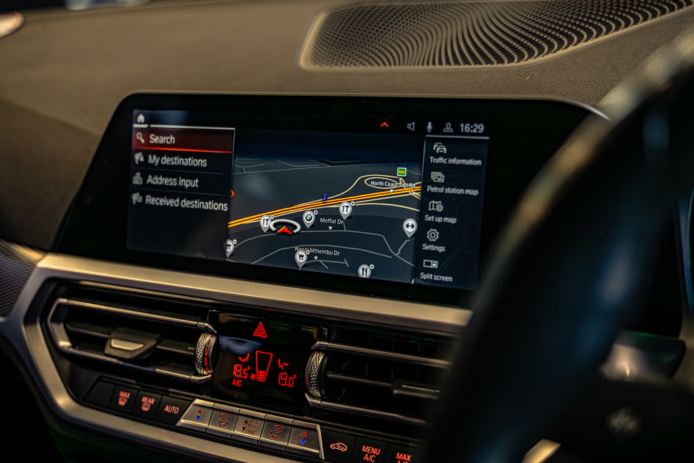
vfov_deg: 30.5
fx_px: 848
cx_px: 347
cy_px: 232
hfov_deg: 44.5
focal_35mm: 44
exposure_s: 1/100
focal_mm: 44
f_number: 2.8
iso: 320
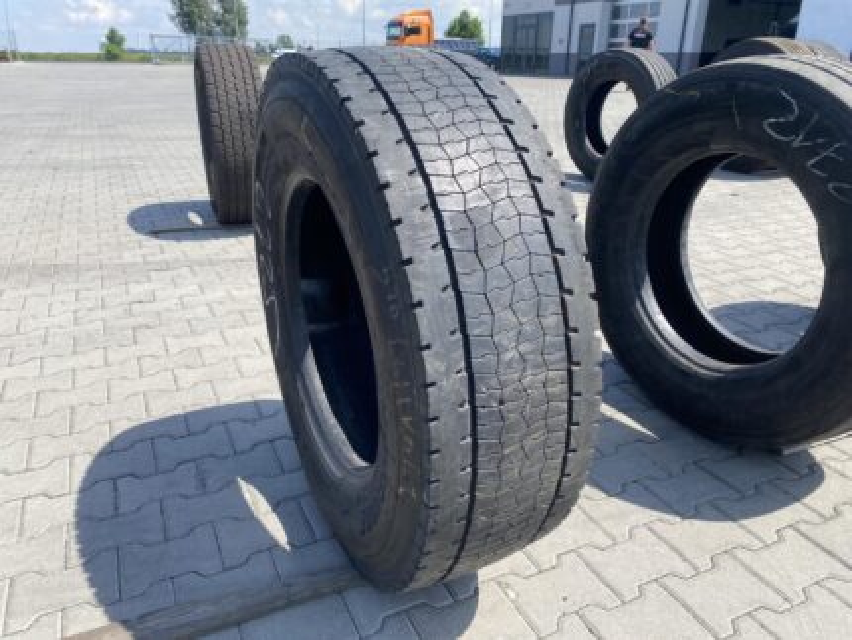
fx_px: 640
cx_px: 426
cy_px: 320
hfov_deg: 67.3
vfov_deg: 53.1
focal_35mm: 26
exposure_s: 1/1362
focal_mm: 4.25
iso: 32
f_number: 1.8
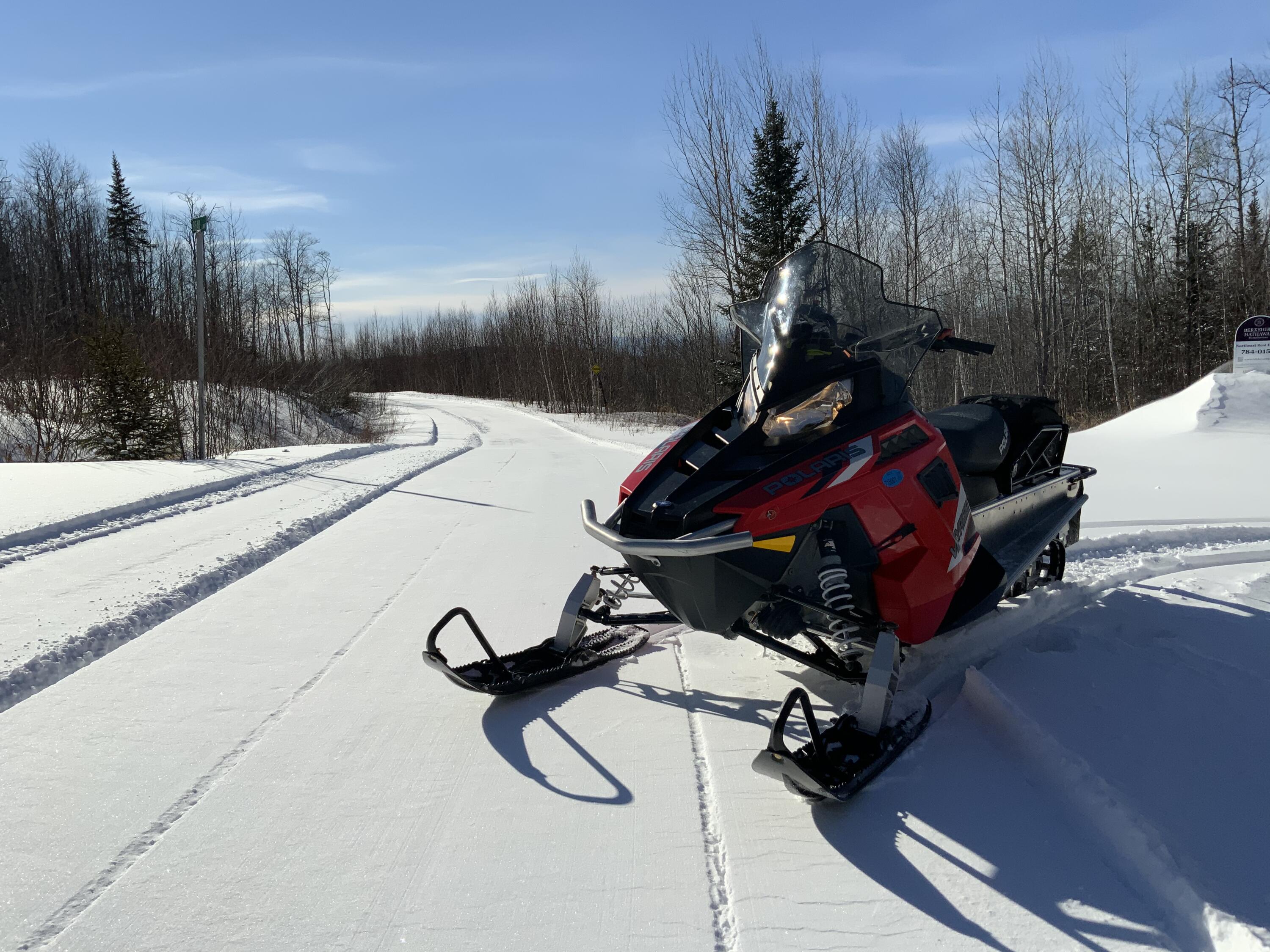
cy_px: 476
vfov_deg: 48.2
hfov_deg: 61.7
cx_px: 635
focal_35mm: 29
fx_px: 1064
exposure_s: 1/5814
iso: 20
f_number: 1.8
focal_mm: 3
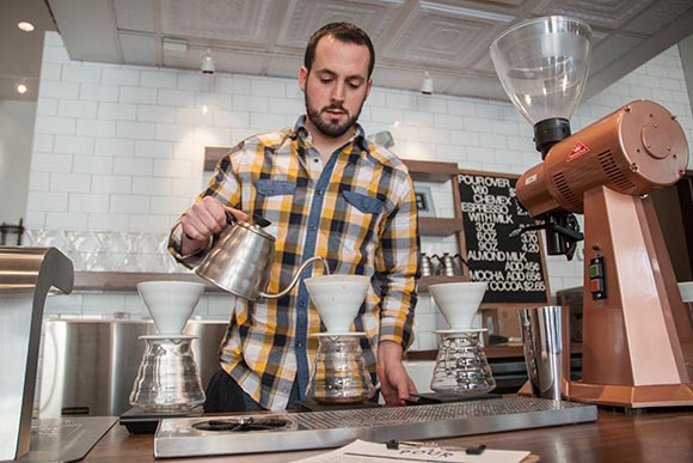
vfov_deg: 48.0
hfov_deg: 67.4
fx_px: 520
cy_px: 232
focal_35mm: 27
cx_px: 346
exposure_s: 1/250
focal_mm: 18
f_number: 3.5
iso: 800
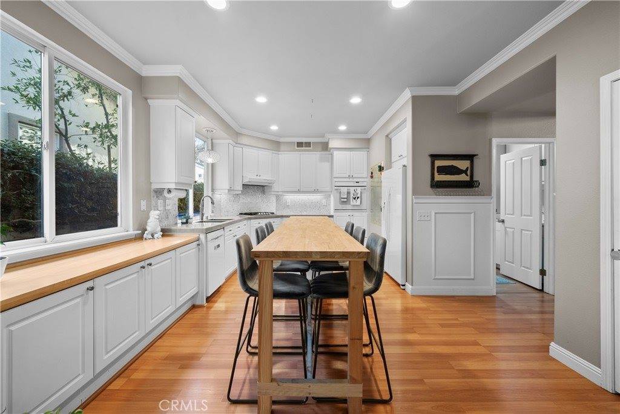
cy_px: 207
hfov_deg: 108.3
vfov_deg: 85.4
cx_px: 310
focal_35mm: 13
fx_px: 224
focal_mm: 13
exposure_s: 1/4
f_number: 9
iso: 250
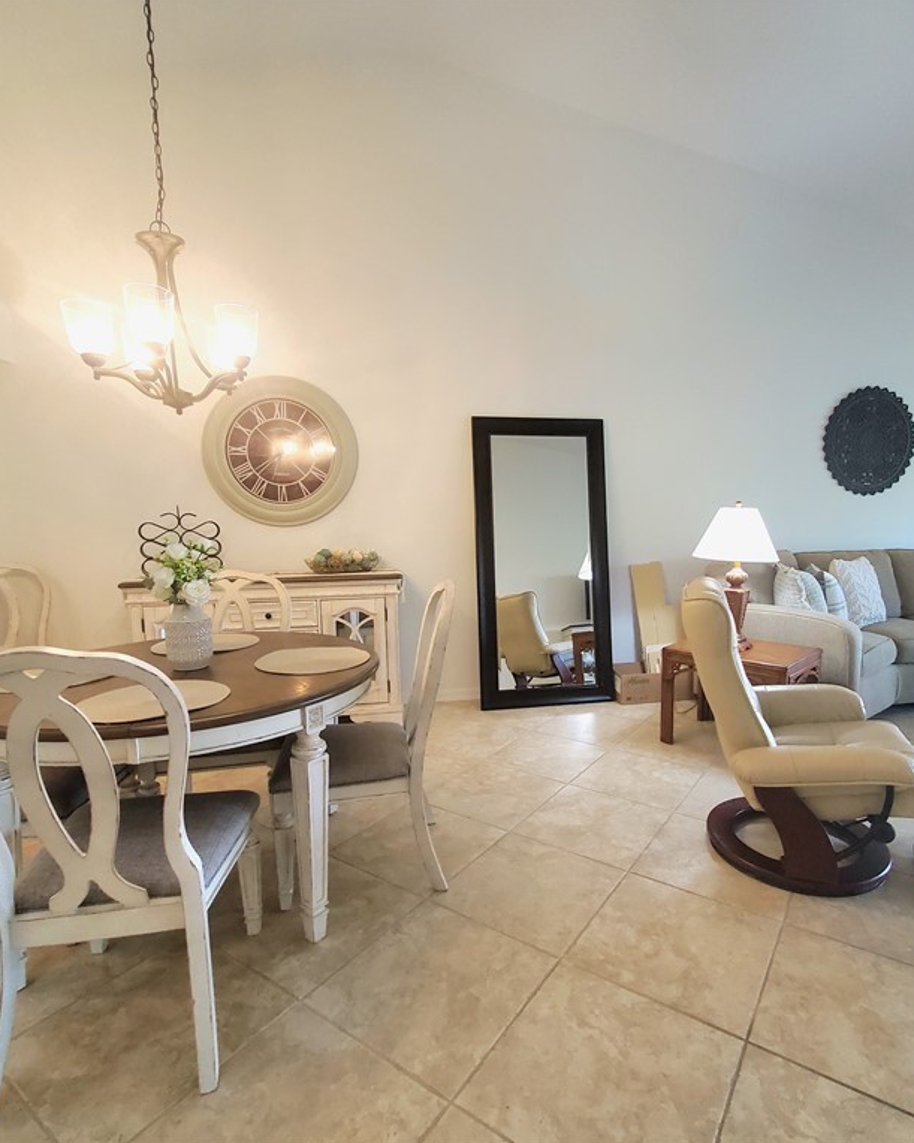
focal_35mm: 17
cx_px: 521
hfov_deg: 76.5
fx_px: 575
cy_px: 572
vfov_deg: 89.6
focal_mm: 1.8
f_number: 2.2
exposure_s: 1/60.2
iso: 400
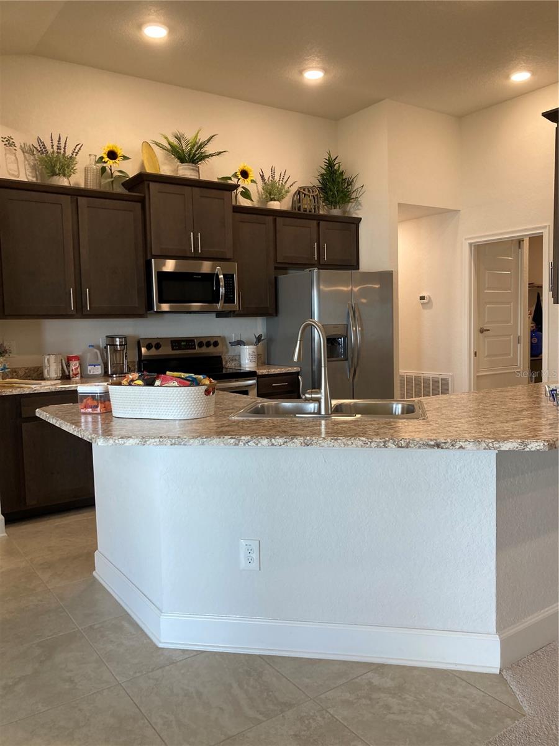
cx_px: 280
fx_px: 603
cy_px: 373
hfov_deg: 49.7
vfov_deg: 63.4
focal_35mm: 28
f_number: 1.8
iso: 64
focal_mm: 3.99
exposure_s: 1/60
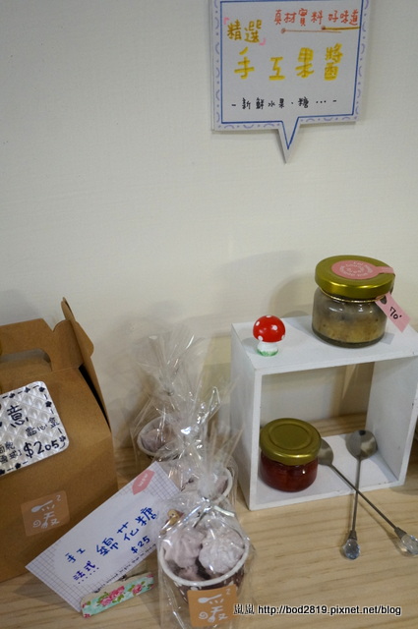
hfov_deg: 39.9
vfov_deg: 57.3
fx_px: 576
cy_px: 314
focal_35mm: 33
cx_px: 209
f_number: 4
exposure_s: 1/60
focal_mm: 22
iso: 1600
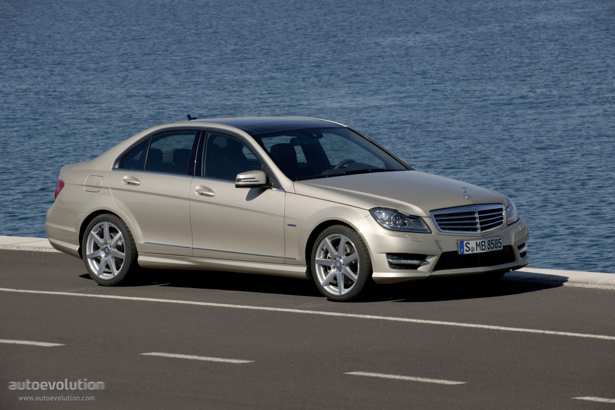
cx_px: 308
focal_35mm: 200
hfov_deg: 10.3
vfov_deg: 6.9
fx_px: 3417
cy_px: 205
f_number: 11
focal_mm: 200
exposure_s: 1/200
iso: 100
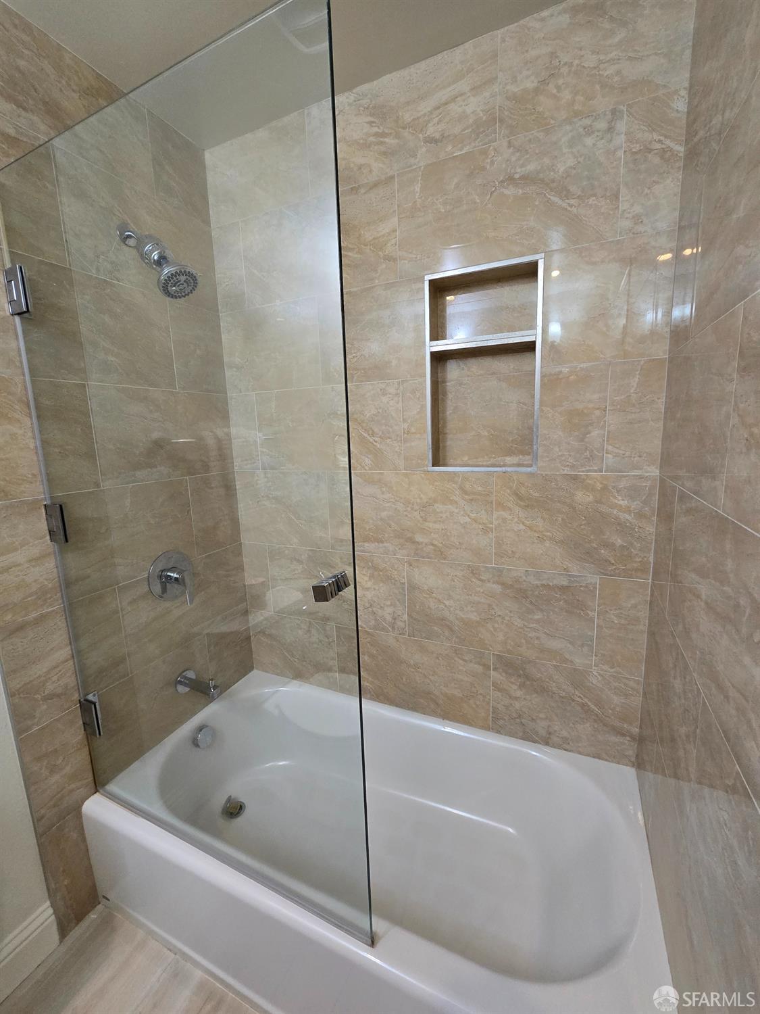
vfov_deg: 106.2
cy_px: 507
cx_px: 380
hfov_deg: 89.9
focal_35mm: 13
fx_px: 381
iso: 250
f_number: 2.2
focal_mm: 2.2
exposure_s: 1/60
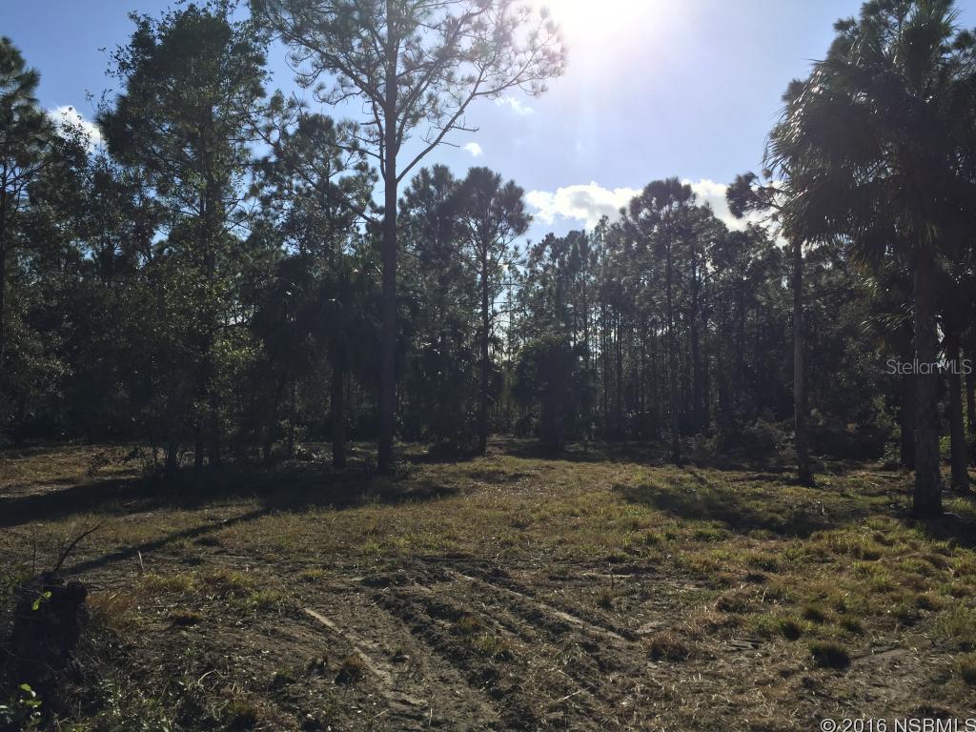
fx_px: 818
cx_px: 488
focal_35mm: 29
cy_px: 366
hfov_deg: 61.7
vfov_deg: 48.2
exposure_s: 1/3300
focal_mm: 4.15
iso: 32
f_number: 2.2
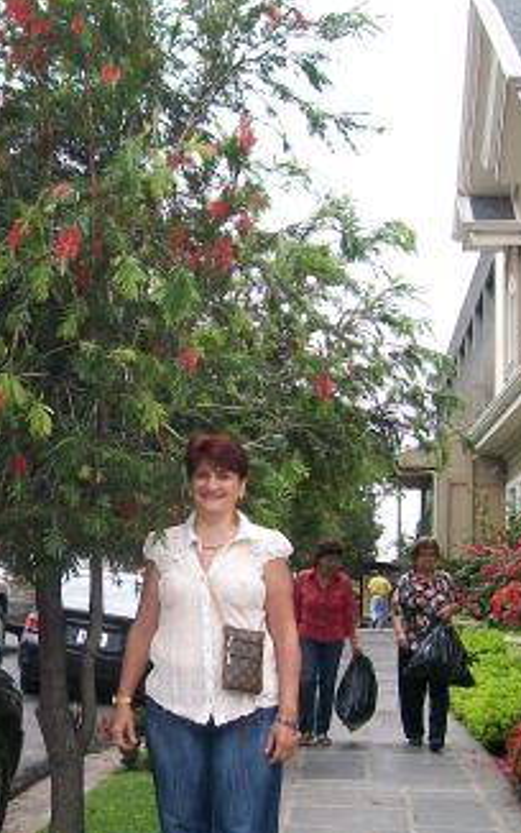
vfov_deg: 34.0
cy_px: 462
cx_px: 107
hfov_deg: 21.4
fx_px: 1362
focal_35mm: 60
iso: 80
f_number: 2.7
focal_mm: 6
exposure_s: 1/640
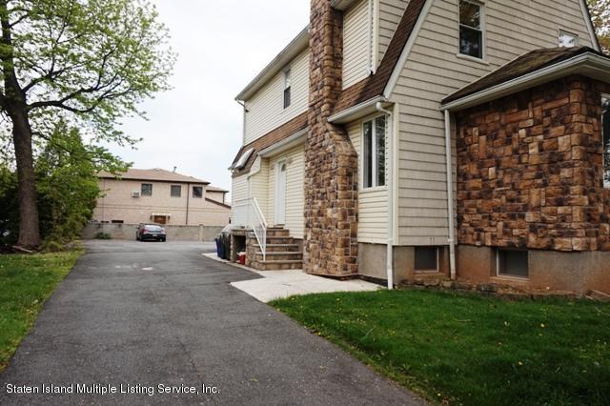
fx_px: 406
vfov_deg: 53.1
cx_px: 305
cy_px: 203
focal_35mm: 24
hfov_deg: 73.8
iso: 100
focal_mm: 16
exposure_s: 1/200
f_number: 6.3
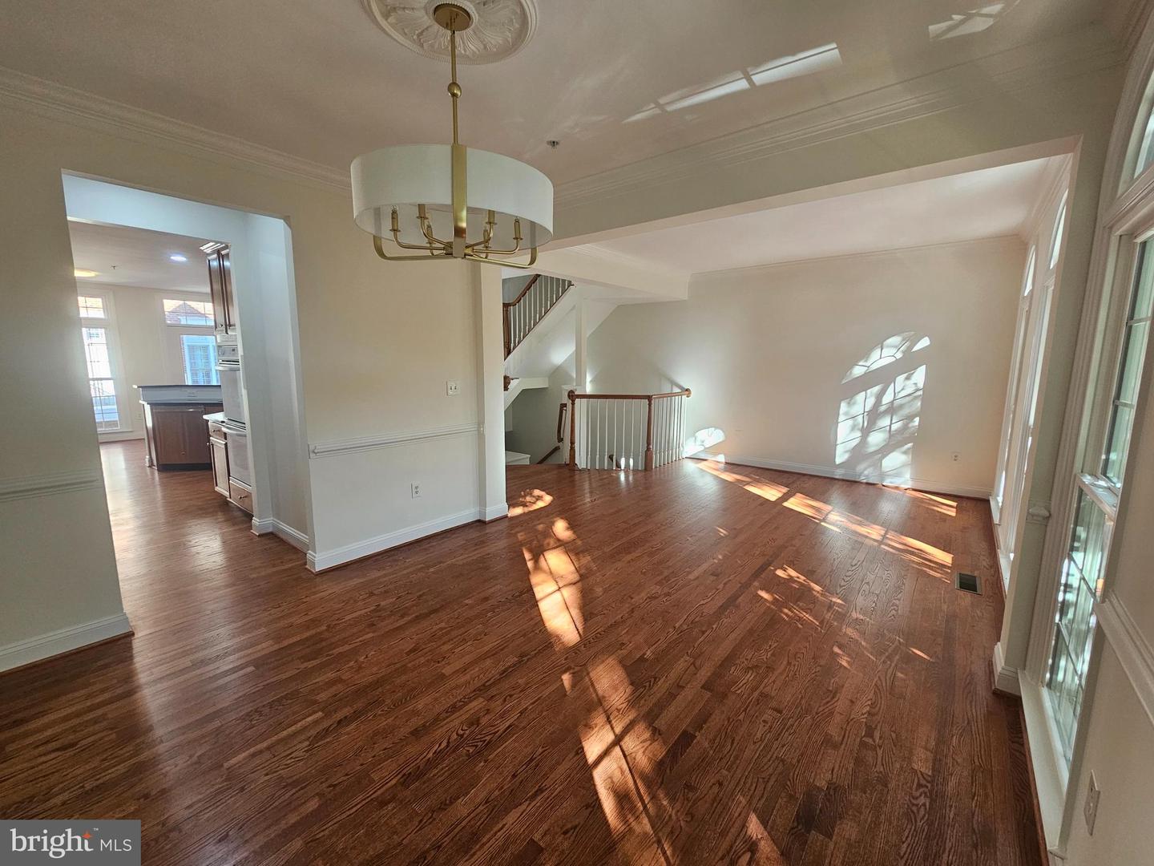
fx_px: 433
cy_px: 433
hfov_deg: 106.2
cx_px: 577
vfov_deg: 89.9
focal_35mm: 13
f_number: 2.2
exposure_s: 1/60
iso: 125
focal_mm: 2.2
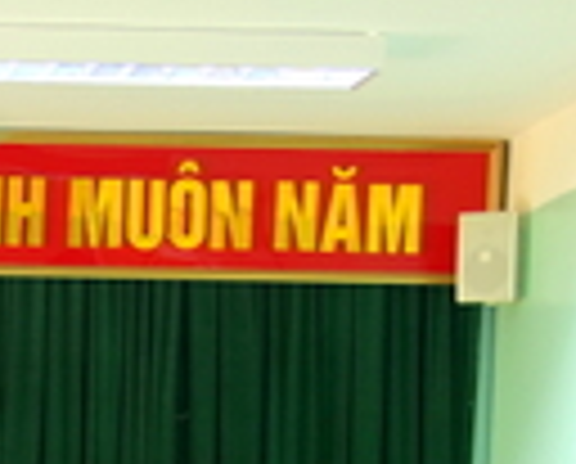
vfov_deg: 6.0
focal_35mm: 246
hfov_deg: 7.6
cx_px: -450
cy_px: 1185
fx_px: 4203
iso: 100
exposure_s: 1/2
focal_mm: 28
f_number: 4.5
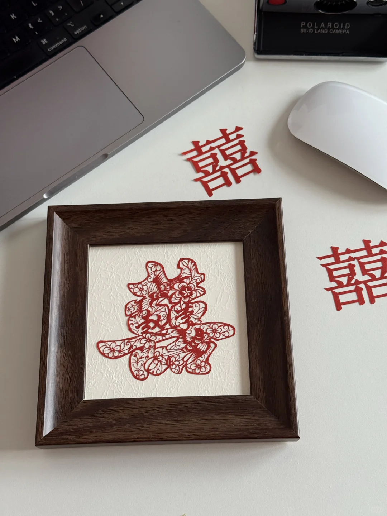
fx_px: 716
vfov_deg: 39.7
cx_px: 194
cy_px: 258
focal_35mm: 48
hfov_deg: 30.3
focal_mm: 6.76
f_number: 1.78
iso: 160
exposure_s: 1/93
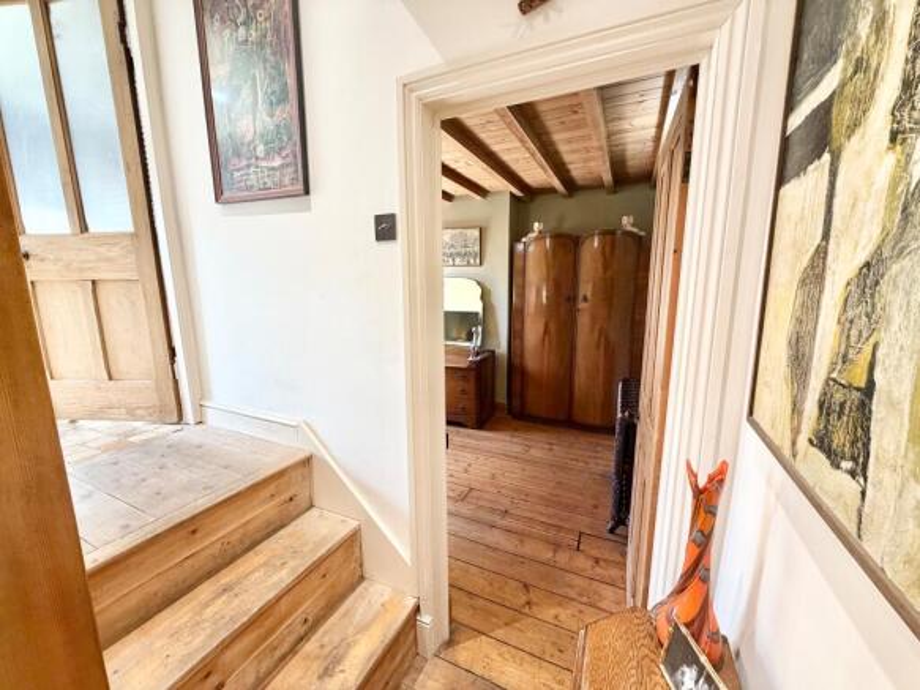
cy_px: 345
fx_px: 372
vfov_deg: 85.7
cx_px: 460
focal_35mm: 14
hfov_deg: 102.1
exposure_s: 1/50
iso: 200
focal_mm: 2.22
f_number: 2.2
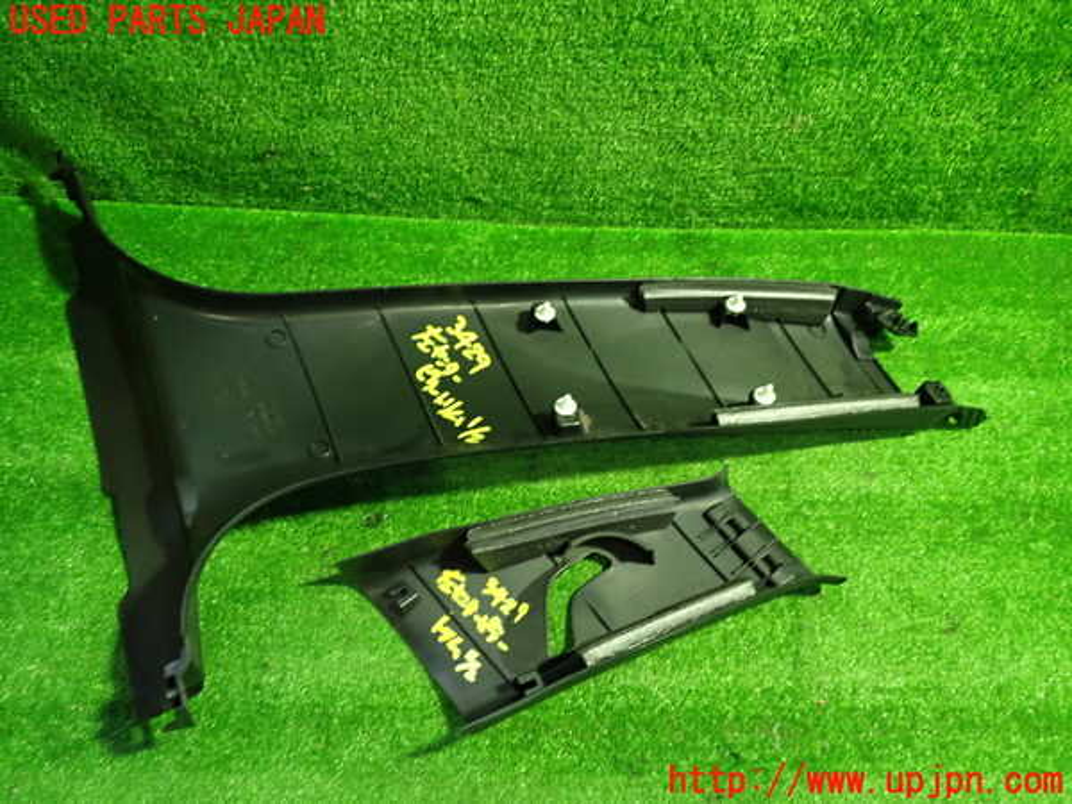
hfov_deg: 60.0
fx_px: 929
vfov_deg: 46.8
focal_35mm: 30
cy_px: 402
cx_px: 536
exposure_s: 1/30
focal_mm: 5.4
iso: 500
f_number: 2.3
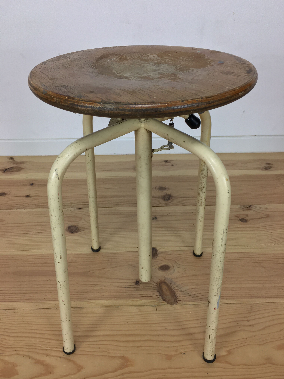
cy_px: 190
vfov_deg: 61.7
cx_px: 142
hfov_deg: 48.2
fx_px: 317
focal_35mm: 29
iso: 50
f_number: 2.2
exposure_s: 1/33
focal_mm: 4.15
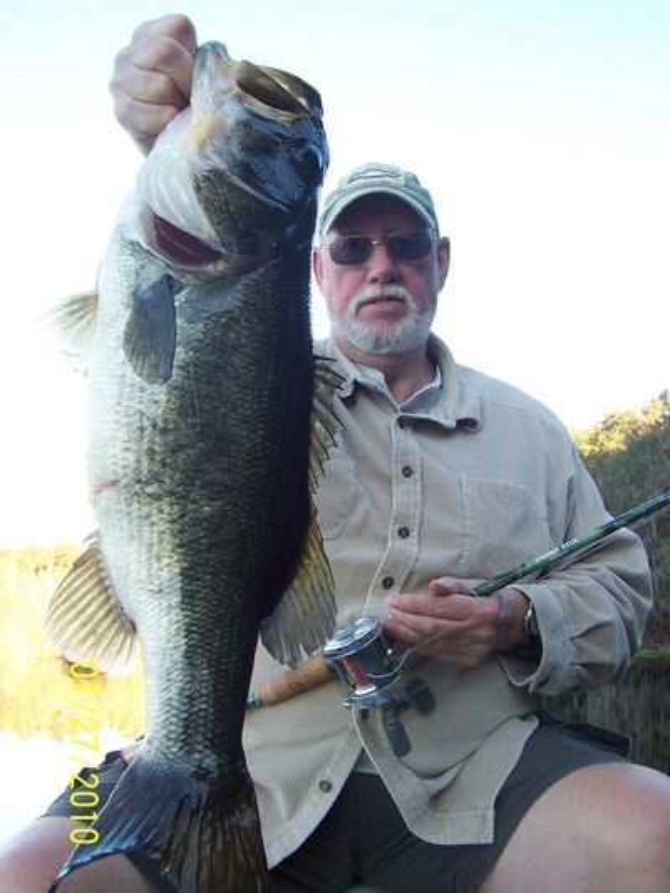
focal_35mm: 37
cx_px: 335
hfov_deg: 38.7
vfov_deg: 50.1
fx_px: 954
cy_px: 446
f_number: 2.8
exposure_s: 1/180
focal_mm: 5.6
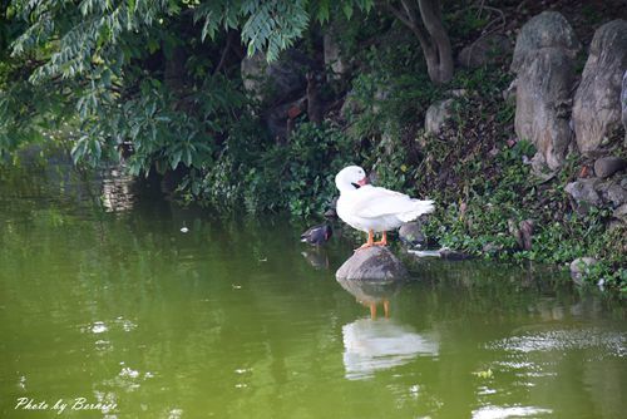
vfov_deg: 6.6
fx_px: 3659
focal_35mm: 210
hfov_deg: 9.8
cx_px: 314
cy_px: 210
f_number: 5.6
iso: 640
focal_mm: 140
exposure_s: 1/250
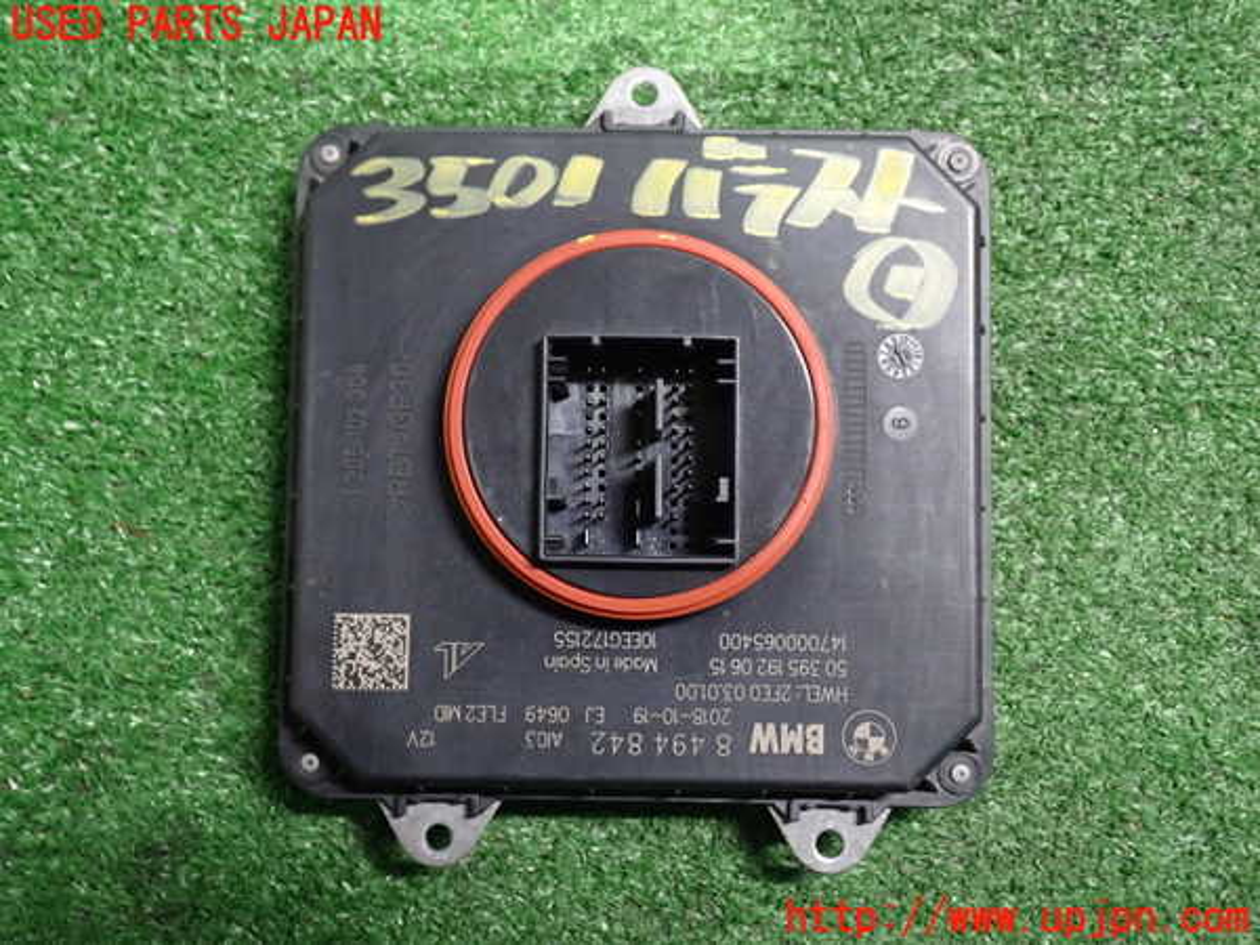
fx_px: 1383
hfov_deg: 49.0
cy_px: 472
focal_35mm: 38
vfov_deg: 37.7
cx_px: 630
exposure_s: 1/15
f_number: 2.7
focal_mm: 6.83
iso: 800
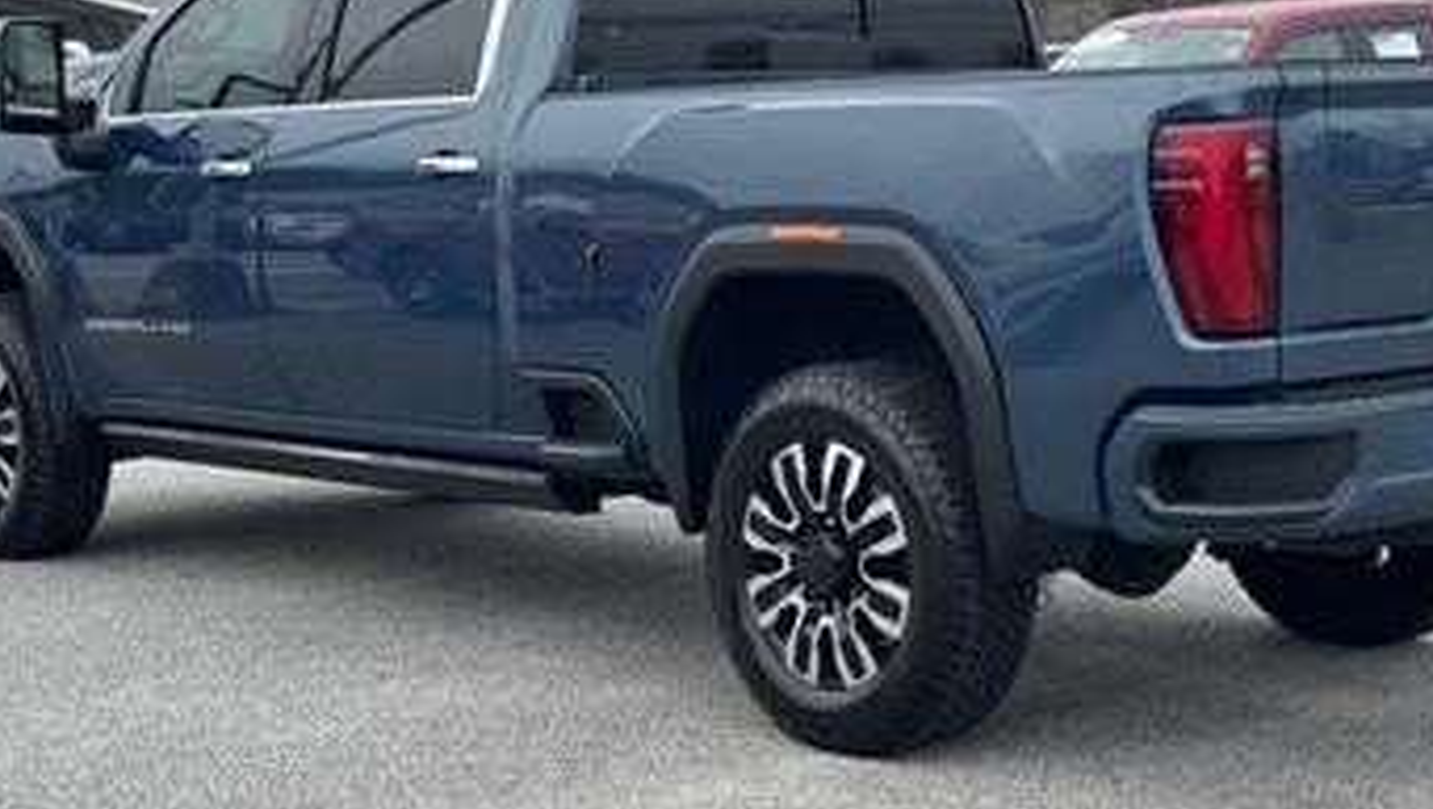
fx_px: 2928
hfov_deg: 27.5
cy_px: 298
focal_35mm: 77
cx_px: 830
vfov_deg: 15.7
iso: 64
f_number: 1.78
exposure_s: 1/1172
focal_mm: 6.76
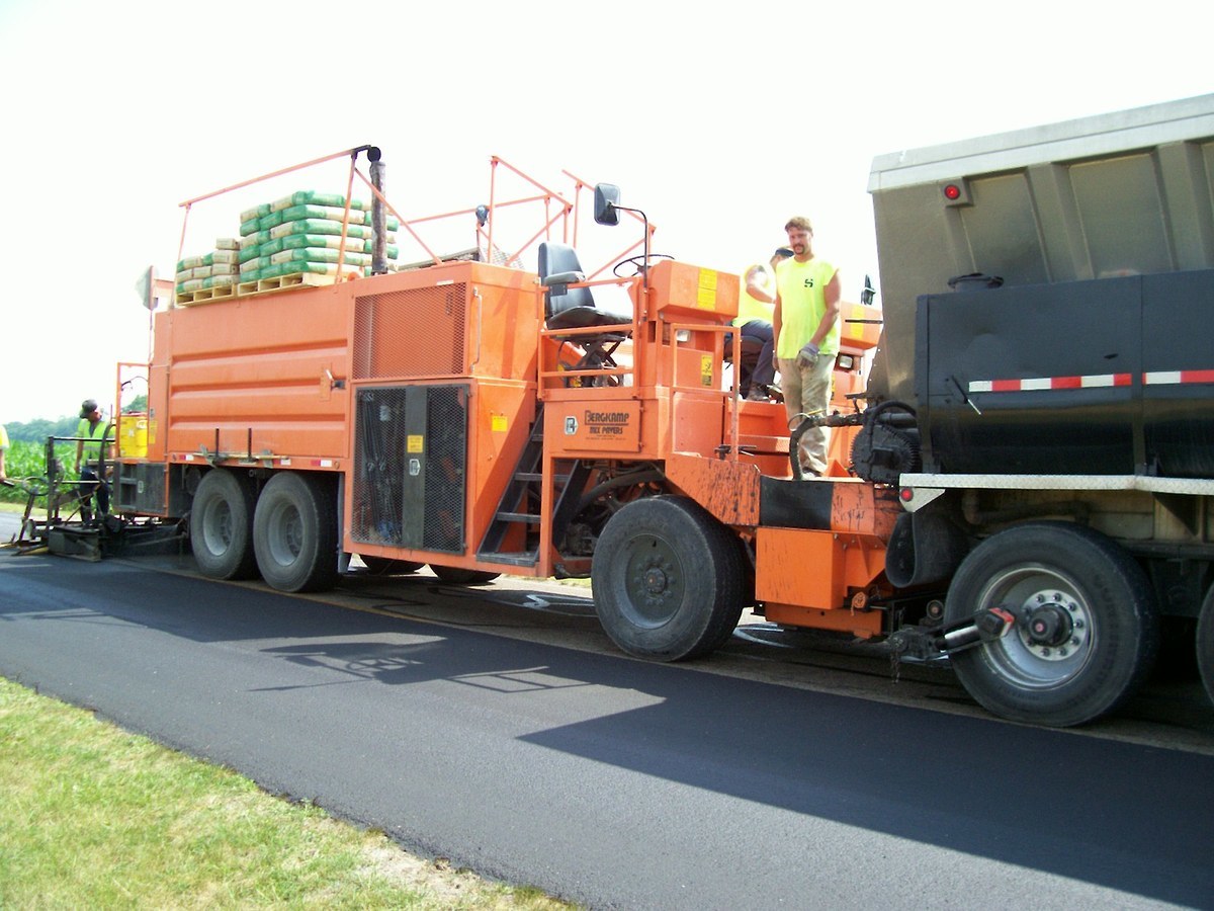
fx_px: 1192
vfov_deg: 41.8
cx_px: 607
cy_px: 456
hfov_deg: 54.0
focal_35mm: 34
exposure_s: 1/468
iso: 80
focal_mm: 5.6
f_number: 2.7
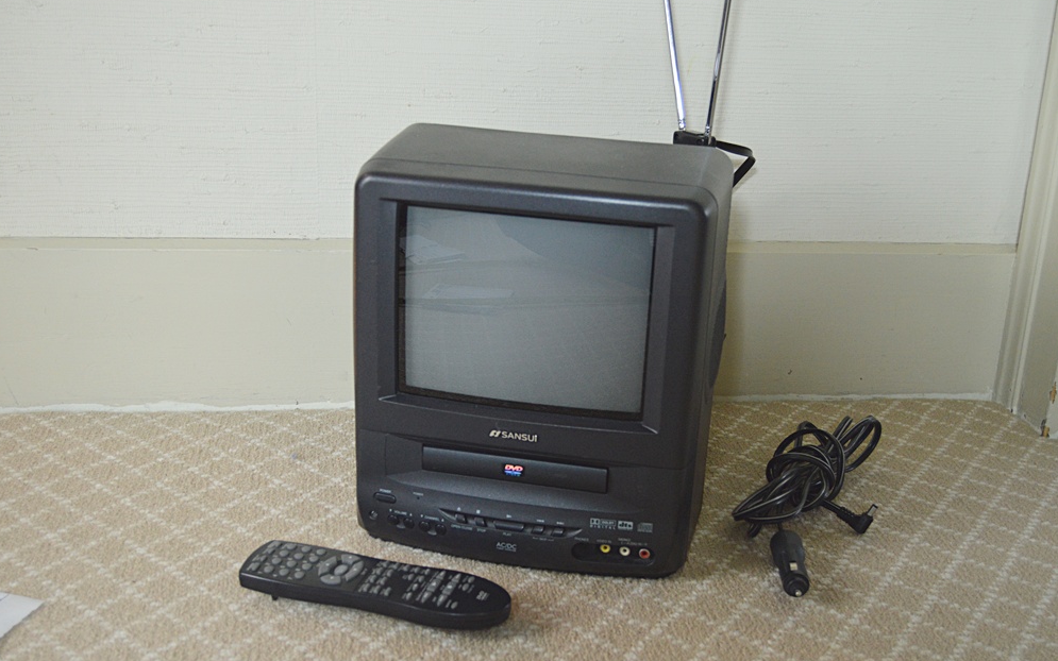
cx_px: 528
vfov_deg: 29.9
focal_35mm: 43
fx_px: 1240
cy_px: 337
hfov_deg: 46.2
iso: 1100
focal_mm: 28
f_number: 4
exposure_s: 1/60
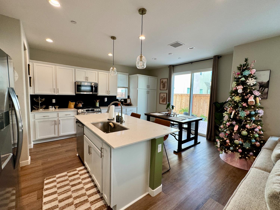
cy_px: 105
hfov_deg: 102.1
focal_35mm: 14
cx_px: 140
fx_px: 113
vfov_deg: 85.6
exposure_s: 1/120
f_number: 2.2
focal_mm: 2.22
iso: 125
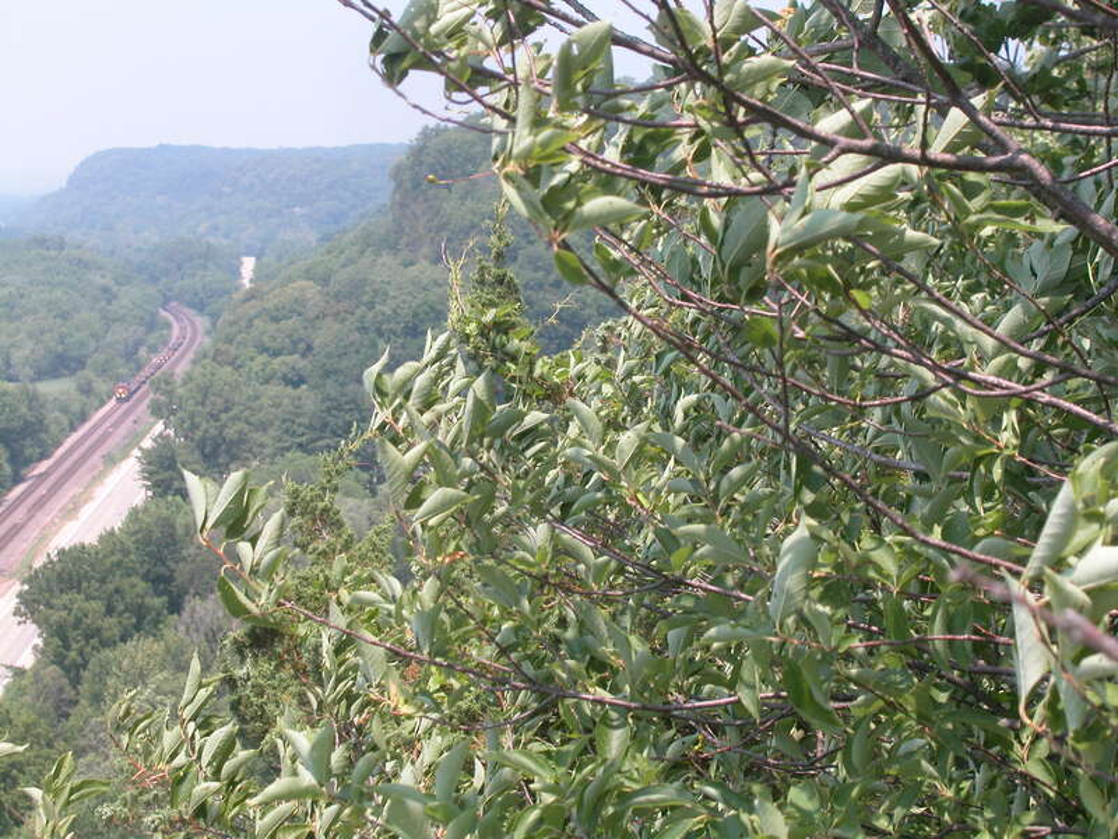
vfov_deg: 19.9
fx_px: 2390
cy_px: 420
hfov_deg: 26.3
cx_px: 559
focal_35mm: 74
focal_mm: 18.8
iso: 100
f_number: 5.5
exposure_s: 1/309
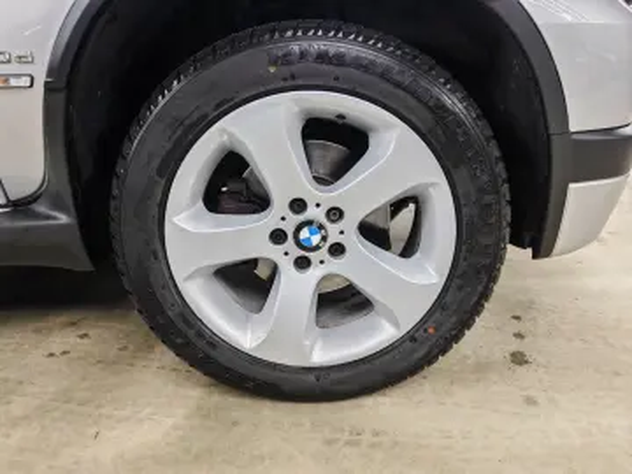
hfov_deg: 67.3
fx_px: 475
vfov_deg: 53.1
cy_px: 237
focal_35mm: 26
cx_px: 316
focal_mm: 5.4
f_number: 1.6
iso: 320
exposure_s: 1/50
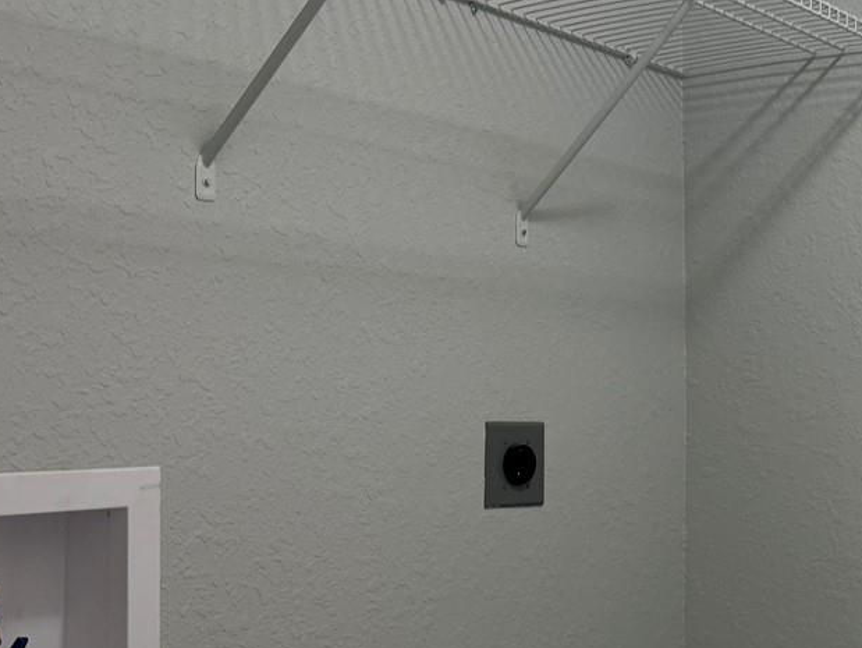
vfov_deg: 23.7
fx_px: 1545
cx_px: 916
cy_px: 344
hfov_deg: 28.7
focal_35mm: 62
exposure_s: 1/60
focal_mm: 6.76
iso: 125
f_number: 1.78
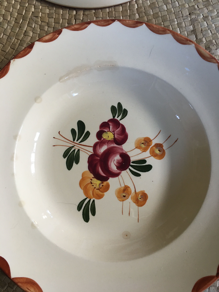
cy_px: 146
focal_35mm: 29
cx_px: 110
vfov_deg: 61.7
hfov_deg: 48.2
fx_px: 245
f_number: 2.2
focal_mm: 4.15
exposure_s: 1/33
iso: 125
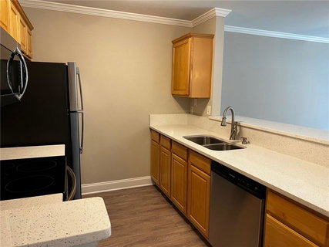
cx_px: 164
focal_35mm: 26
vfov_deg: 53.0
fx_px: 247
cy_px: 124
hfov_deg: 67.3
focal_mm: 5.7
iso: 125
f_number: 1.5
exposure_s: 1/60
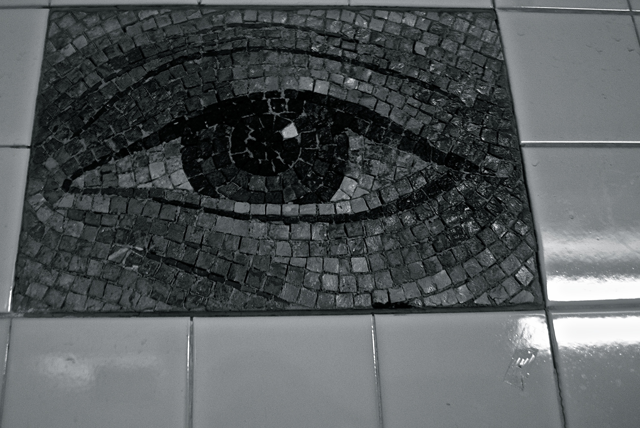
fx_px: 605
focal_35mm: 34
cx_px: 267
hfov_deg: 55.5
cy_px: 169
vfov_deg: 38.8
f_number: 3.5
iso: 400
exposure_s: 1/13
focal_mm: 18
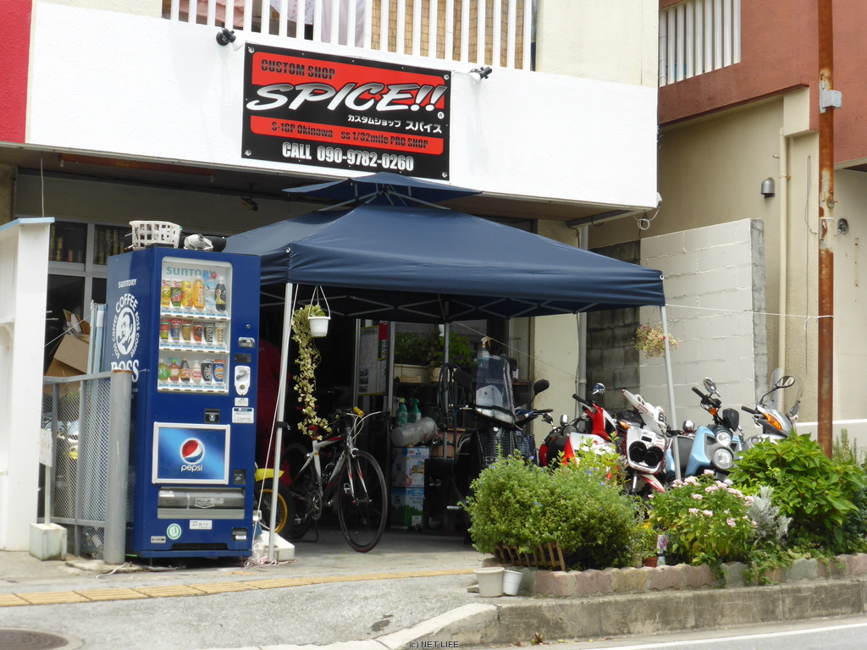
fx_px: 1753
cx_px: 434
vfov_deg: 21.0
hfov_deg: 27.8
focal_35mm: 70
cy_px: 325
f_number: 5
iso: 100
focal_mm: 12.5
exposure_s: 1/320
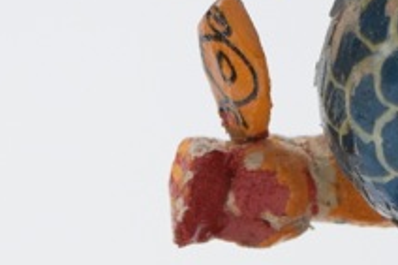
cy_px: 148
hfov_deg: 5.3
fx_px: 4301
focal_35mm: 389
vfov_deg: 3.5
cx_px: -2
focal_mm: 55
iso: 1400
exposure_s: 1/60
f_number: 5.6
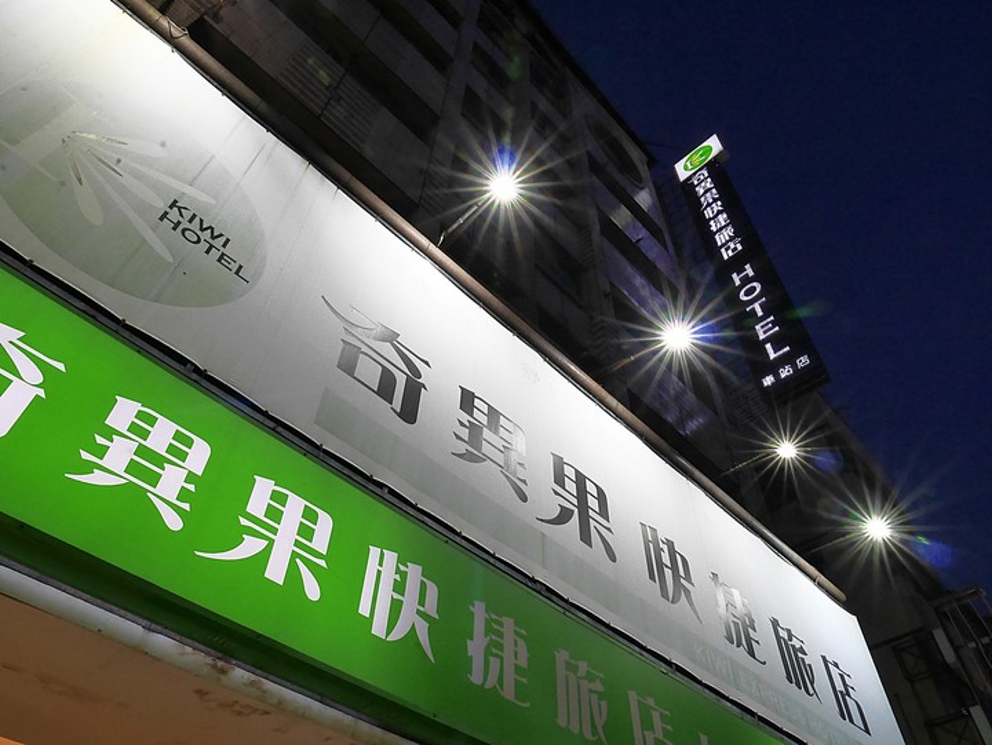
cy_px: 372
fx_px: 688
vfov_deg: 56.9
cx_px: 496
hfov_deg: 71.6
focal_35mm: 24
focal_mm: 12
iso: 1600
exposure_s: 1/20
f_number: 16
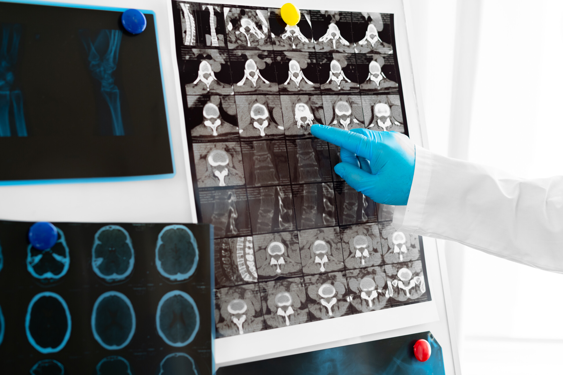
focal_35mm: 55
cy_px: 188
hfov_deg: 36.2
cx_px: 282
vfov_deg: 24.6
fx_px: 860
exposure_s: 1/100
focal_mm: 55
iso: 160
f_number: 3.2
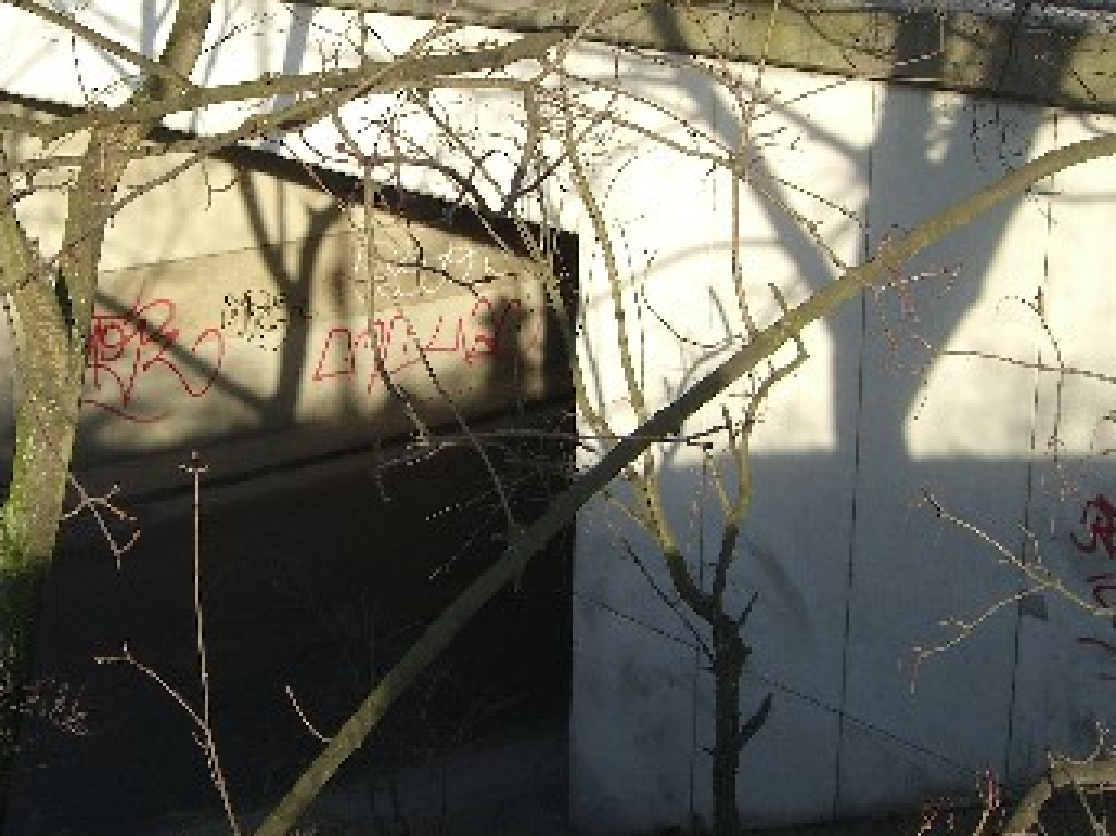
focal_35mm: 68
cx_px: 358
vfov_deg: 21.6
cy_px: 319
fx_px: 2192
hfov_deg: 28.4
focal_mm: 7.9
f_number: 4
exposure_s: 1/250
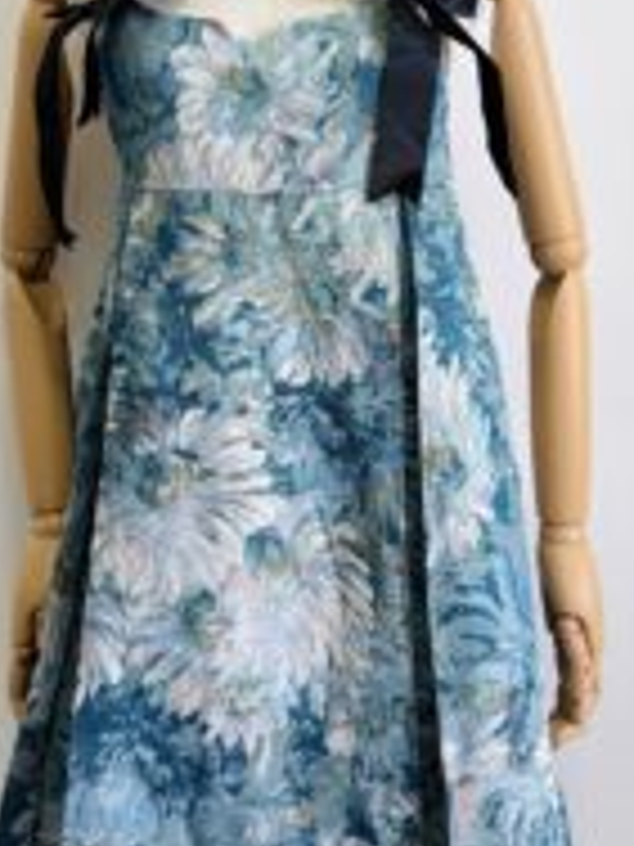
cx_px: 270
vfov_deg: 36.9
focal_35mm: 51
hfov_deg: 28.5
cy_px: 252
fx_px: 1245
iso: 200
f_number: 1.78
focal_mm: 6.76
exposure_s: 1/120
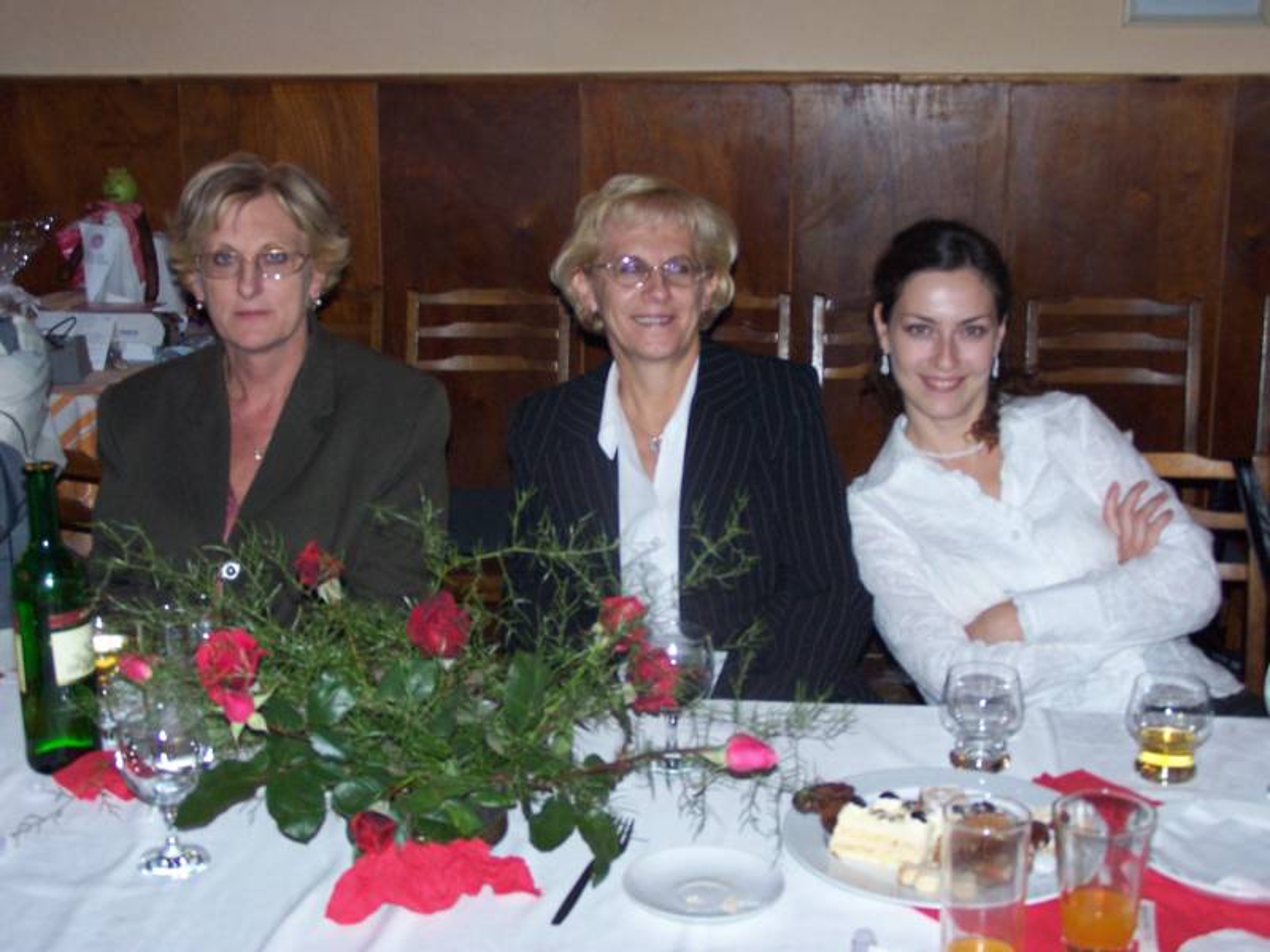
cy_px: 476
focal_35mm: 56
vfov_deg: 26.1
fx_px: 2055
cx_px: 635
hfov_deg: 34.3
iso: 140
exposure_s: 1/60
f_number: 3.1
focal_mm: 9.3
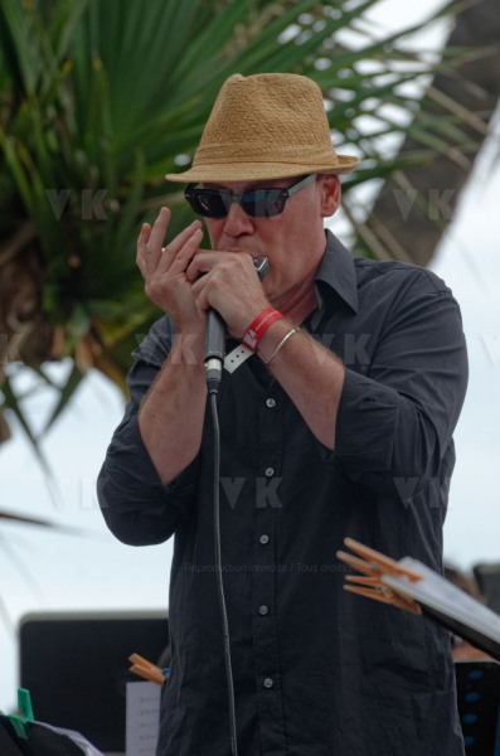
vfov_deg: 6.9
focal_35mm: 300
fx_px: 6282
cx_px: 250
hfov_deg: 4.6
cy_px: 378
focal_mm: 200
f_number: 6.3
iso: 320
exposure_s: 1/200
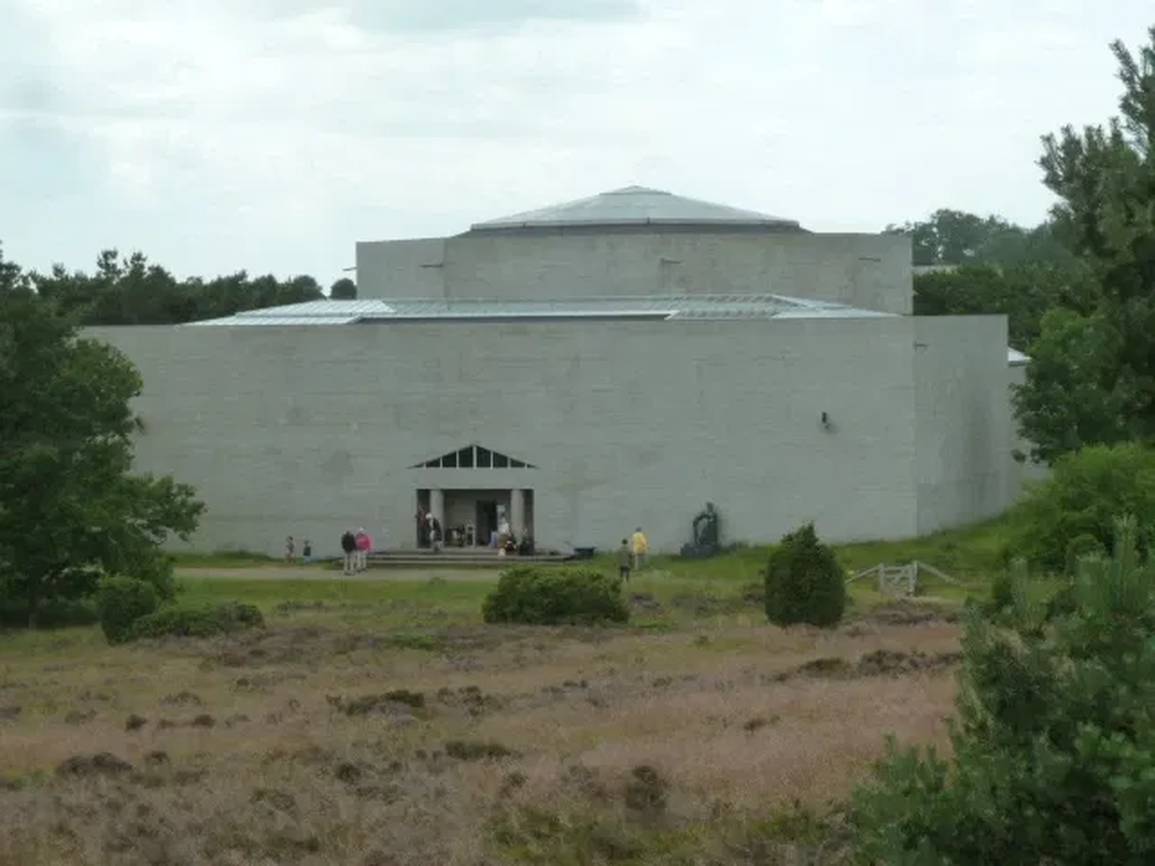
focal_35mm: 119
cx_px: 578
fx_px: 3971
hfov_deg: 16.6
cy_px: 433
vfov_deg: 12.5
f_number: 4.4
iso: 125
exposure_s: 1/320
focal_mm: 19.5
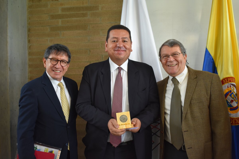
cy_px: 80
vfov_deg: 31.9
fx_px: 279
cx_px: 120
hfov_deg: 46.4
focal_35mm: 42
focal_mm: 28
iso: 800
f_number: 4.2
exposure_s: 1/60
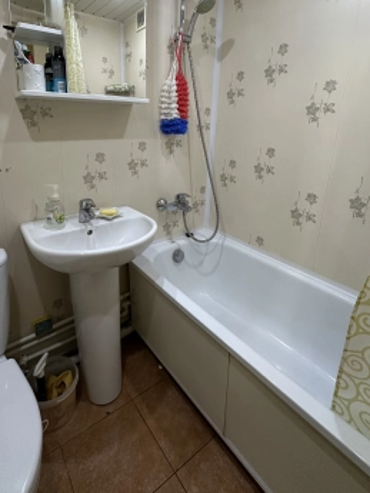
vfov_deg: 83.0
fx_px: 271
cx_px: 161
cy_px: 184
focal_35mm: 19
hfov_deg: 68.4
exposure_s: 1/100
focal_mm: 2.22
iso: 200
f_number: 2.2
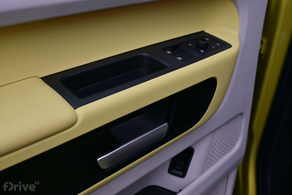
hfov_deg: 51.3
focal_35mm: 38
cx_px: 146
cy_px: 98
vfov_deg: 35.5
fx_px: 304
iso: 100
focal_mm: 25
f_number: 5.6
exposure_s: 1/125
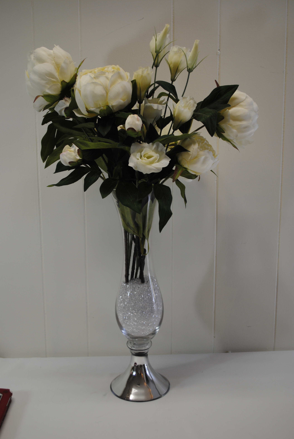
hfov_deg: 34.3
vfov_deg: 49.5
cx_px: 147
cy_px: 220
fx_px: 476
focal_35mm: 39
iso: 200
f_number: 4.2
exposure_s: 1/40
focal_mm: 26
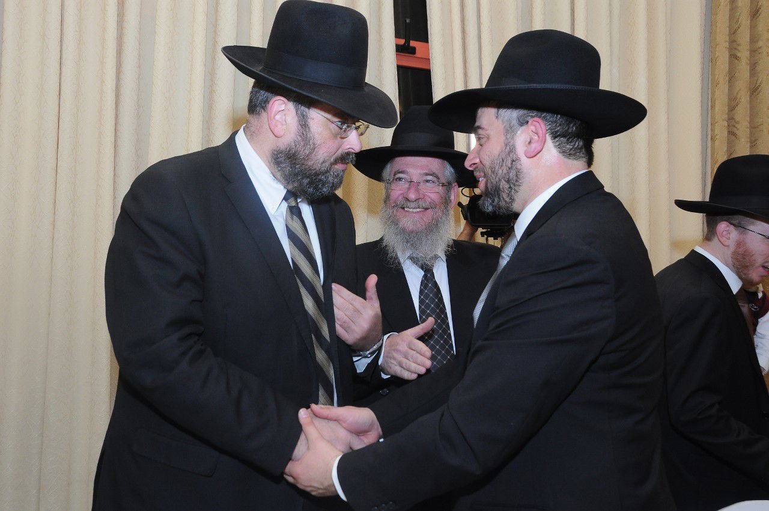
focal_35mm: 36
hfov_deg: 53.2
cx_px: 384
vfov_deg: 36.8
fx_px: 768
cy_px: 256
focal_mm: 24
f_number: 6.3
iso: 800
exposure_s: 1/100
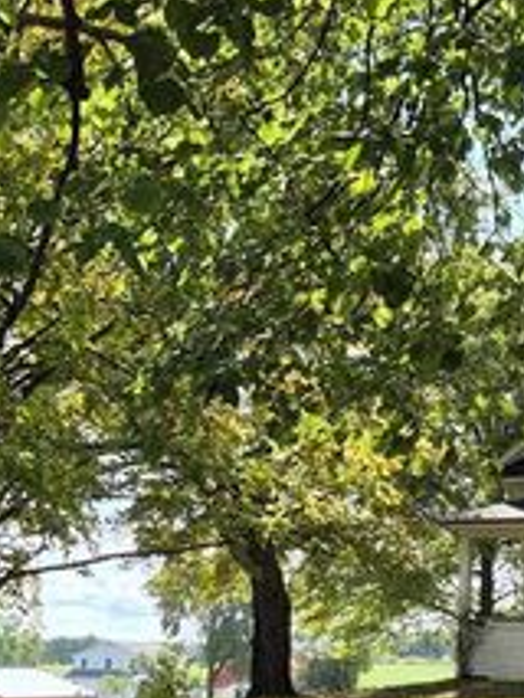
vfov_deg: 26.9
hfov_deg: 19.8
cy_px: 437
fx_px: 1452
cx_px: 537
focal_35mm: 72
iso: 25
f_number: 1.8
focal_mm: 5.4
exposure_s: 1/626
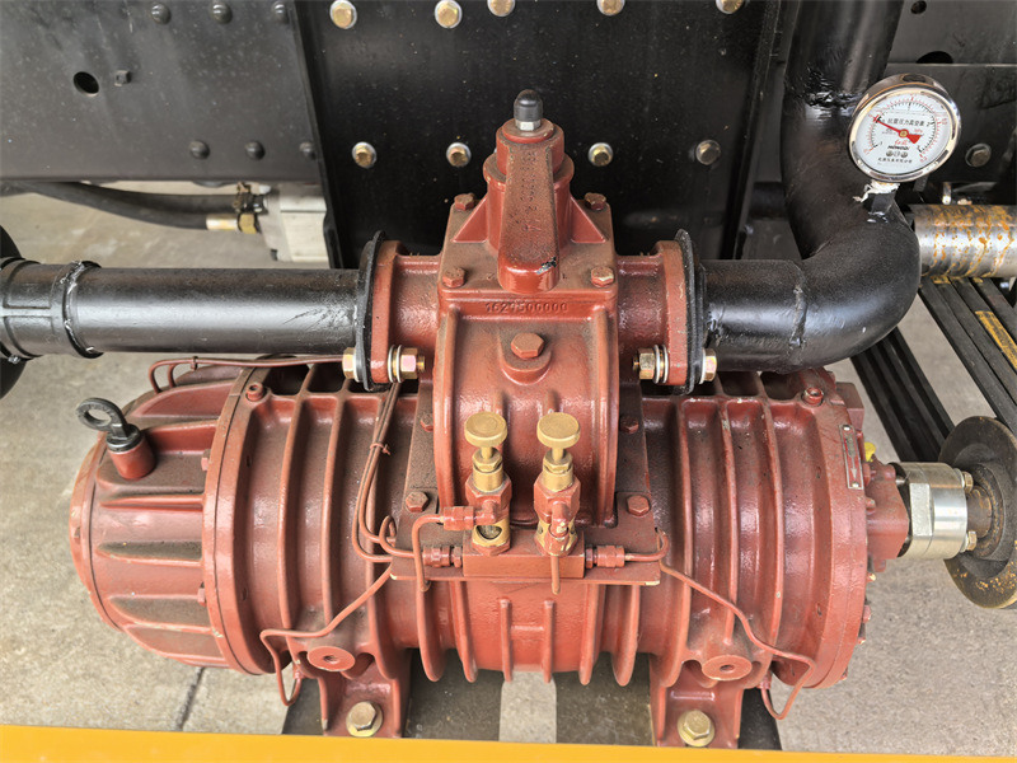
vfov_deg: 51.4
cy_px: 382
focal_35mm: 27
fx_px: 793
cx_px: 508
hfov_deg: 65.3
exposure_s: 1/496
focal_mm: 5.75
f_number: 2
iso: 50
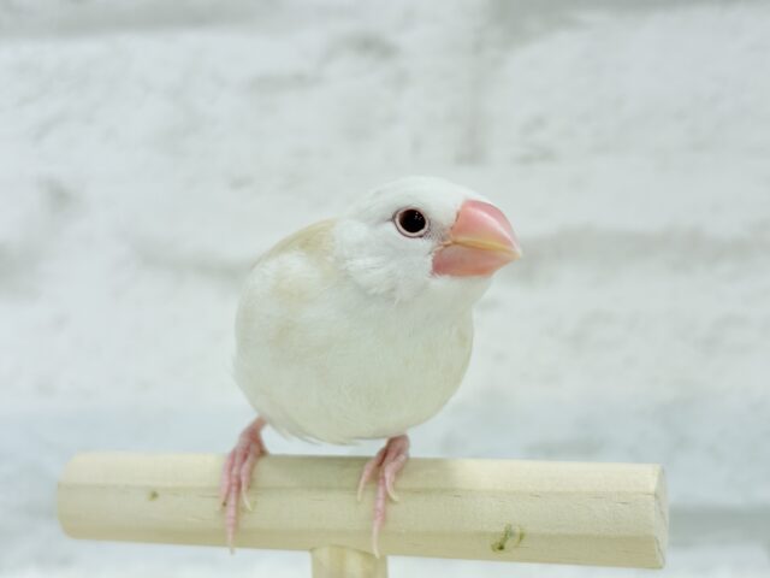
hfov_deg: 36.8
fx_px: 1157
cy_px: 289
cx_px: 385
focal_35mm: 52
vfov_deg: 28.0
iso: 64
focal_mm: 5.96
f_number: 1.6
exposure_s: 1/100
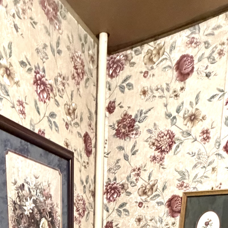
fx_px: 328
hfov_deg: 37.9
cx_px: 77
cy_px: 349
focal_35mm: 44
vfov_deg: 26.6
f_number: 2.2
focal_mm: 2.22
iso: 640
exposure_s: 1/60
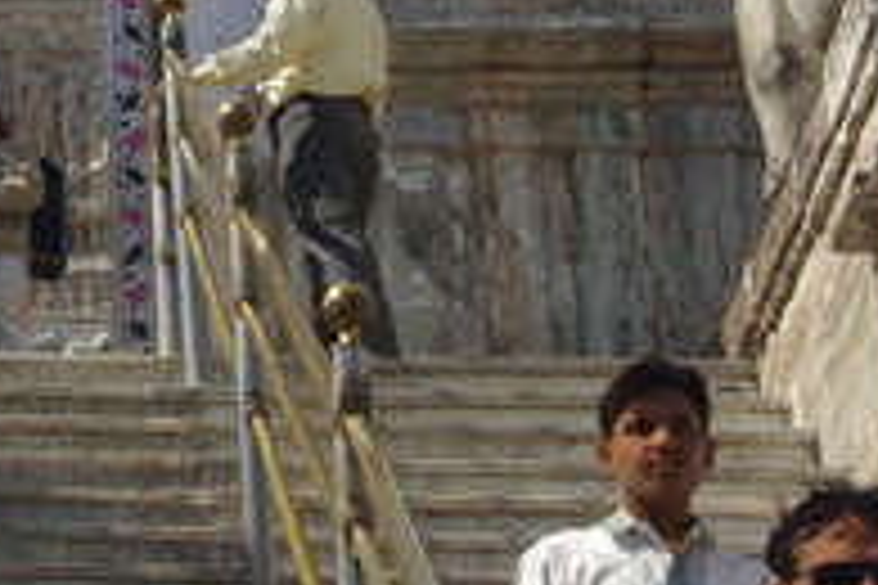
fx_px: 4210
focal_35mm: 173
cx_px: -144
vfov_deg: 7.8
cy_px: -214
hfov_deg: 11.7
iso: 800
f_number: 9.5
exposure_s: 1/350
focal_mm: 35
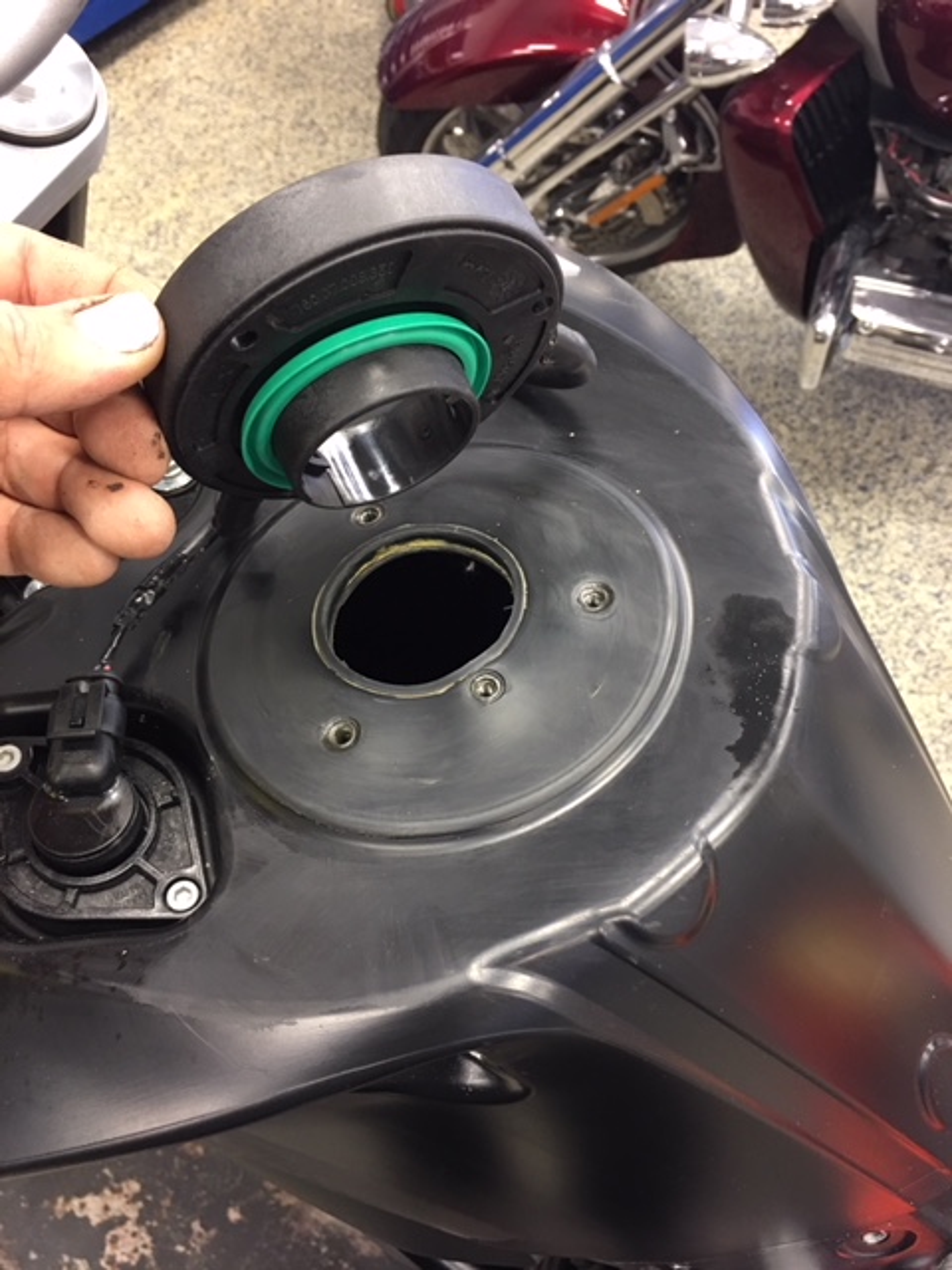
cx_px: 476
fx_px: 1063
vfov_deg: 61.7
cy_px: 635
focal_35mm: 29
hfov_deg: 48.2
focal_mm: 4.15
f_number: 2.2
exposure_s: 1/15
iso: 50
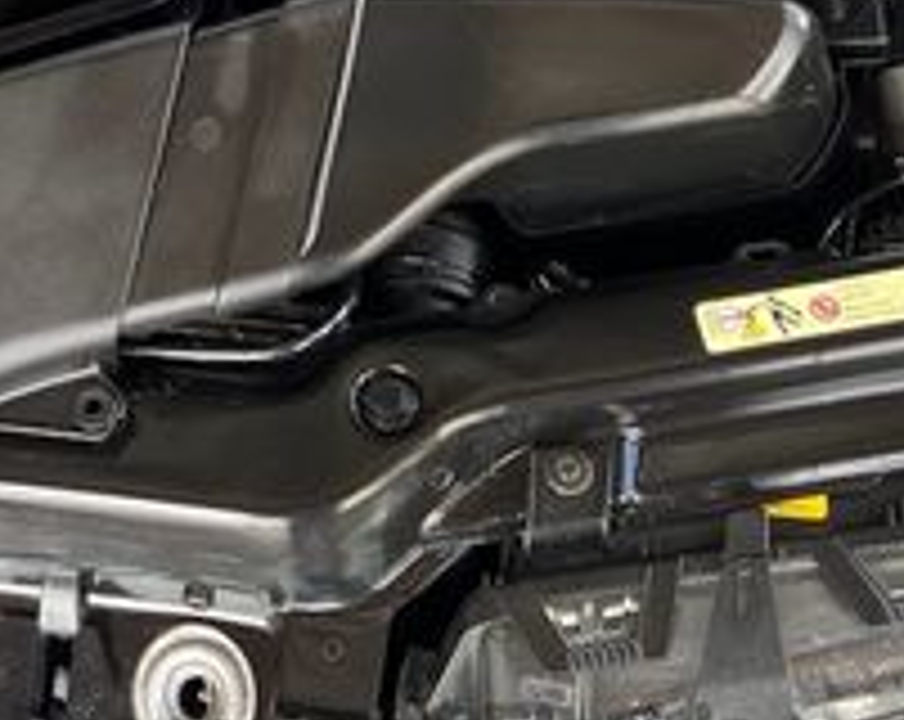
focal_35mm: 81
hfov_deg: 22.9
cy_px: -243
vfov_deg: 17.6
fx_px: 2163
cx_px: 63
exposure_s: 1/121
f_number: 1.5
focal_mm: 5.7
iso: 80
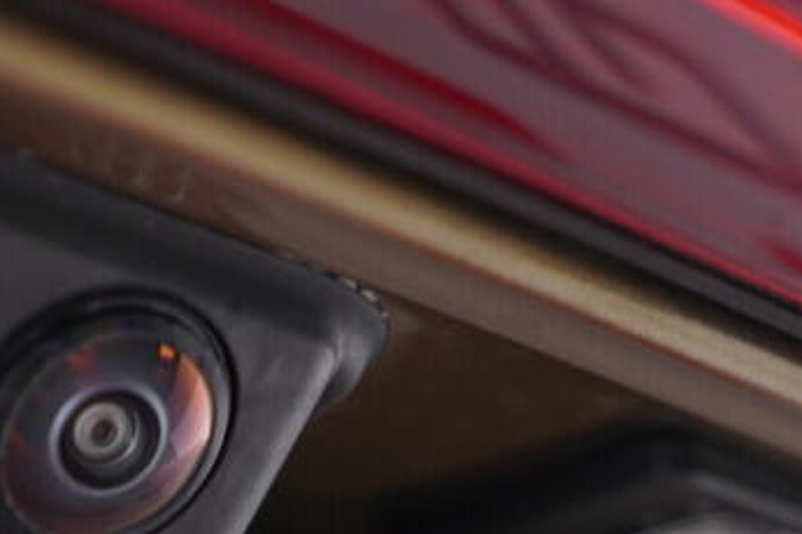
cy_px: 589
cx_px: 102
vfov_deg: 12.6
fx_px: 2384
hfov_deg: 18.8
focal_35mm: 107
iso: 250
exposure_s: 1/40
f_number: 2.8
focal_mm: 24
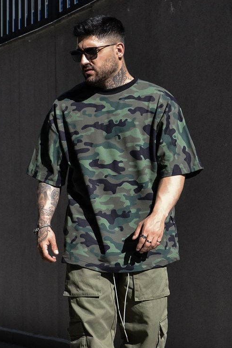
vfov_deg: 48.4
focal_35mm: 40
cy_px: 174
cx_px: 114
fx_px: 386
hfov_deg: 33.4
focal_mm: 26
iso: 400
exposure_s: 1/1250
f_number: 5
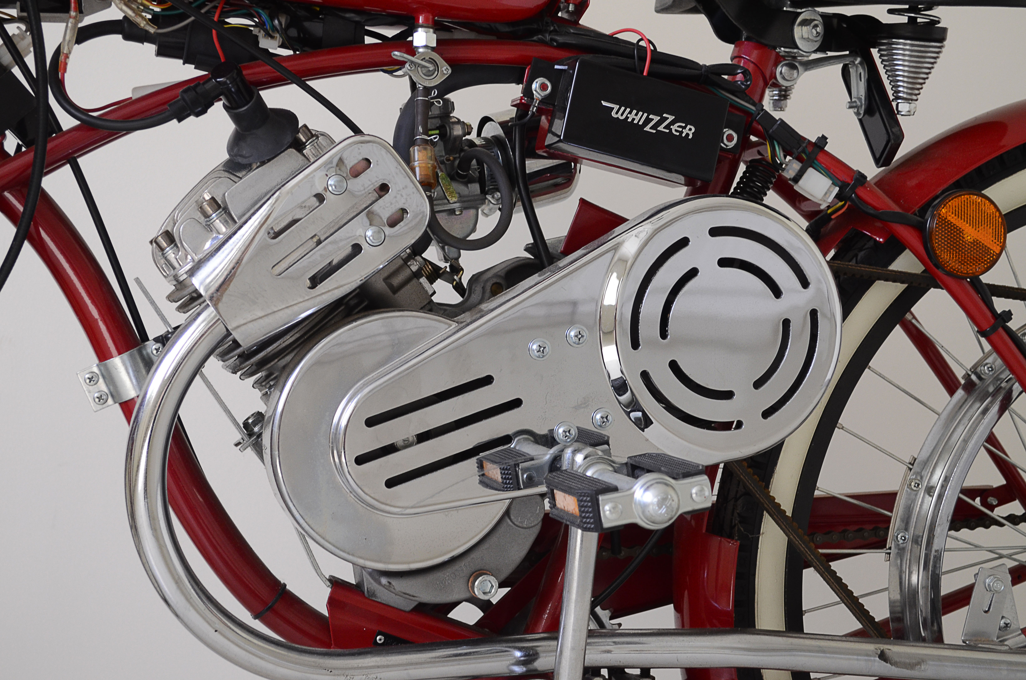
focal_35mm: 54
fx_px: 1536
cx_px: 513
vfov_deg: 25.0
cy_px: 340
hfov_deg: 36.9
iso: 640
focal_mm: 36
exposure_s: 1/80
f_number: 5.6
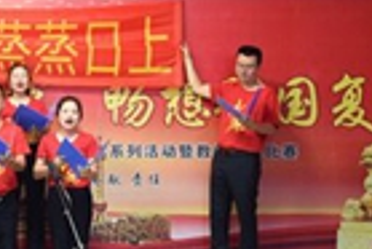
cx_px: -59
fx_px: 1417
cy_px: 134
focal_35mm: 137
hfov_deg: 14.5
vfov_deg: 10.0
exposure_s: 1/40
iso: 800
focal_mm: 38
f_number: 2.8
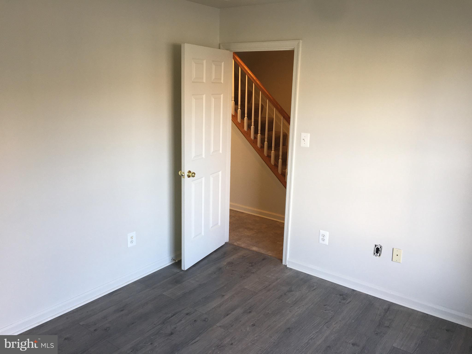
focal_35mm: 29
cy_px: 177
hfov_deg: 61.7
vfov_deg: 48.2
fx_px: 395
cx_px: 236
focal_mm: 4.15
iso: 25
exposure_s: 1/30
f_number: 2.2
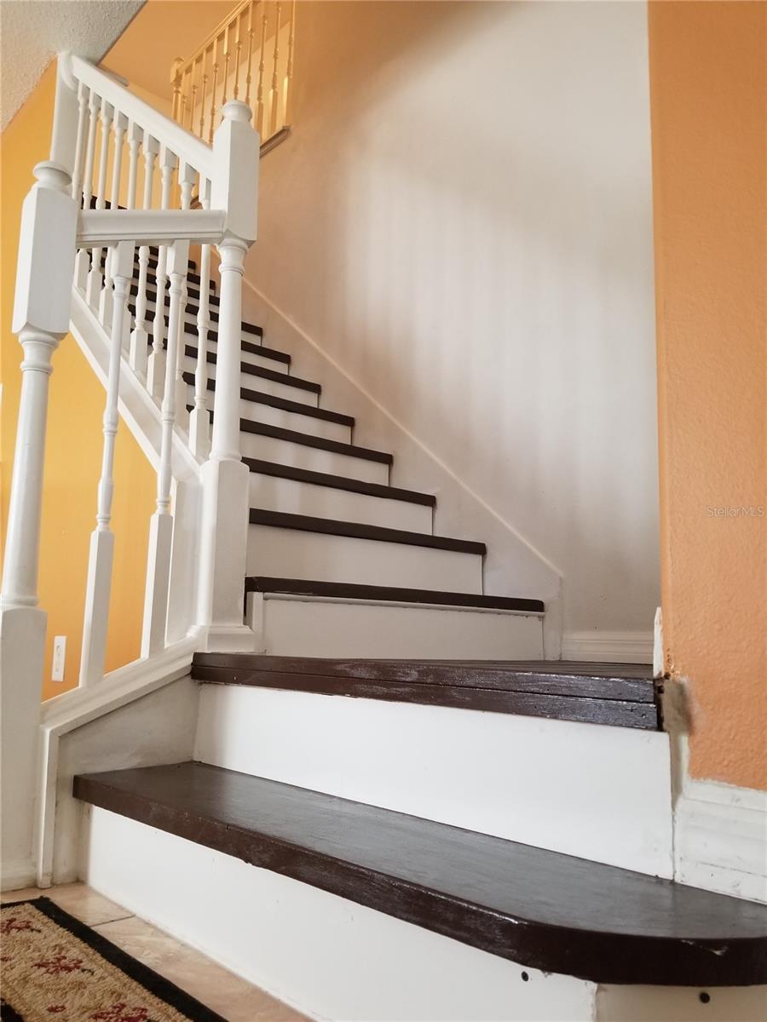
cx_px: 384
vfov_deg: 67.3
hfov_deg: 53.1
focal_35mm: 26
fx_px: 768
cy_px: 511
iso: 250
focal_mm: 4.3
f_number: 1.7
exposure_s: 1/13
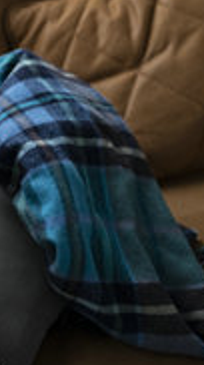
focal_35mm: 113
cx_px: -182
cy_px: 130
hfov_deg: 10.0
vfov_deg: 18.9
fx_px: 1090
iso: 800
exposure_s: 1/250
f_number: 4
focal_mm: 49
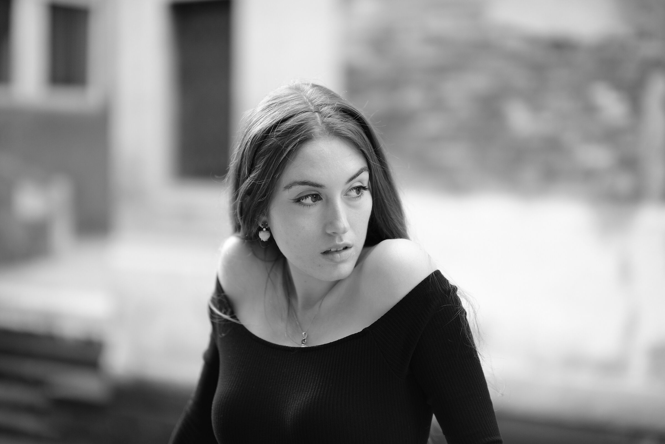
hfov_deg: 27.0
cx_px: 332
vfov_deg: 18.2
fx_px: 1385
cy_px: 222
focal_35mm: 75
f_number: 1
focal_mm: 50
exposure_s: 1/1250
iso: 200
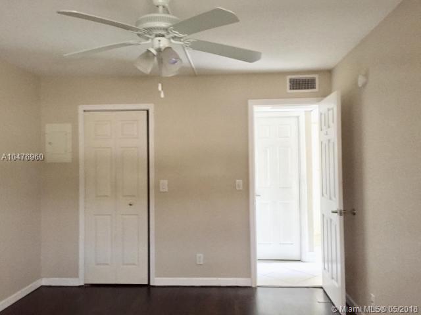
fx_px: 353
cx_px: 210
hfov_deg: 61.7
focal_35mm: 29
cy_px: 158
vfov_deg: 48.2
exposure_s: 1/15
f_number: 2.2
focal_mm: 4.15
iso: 640
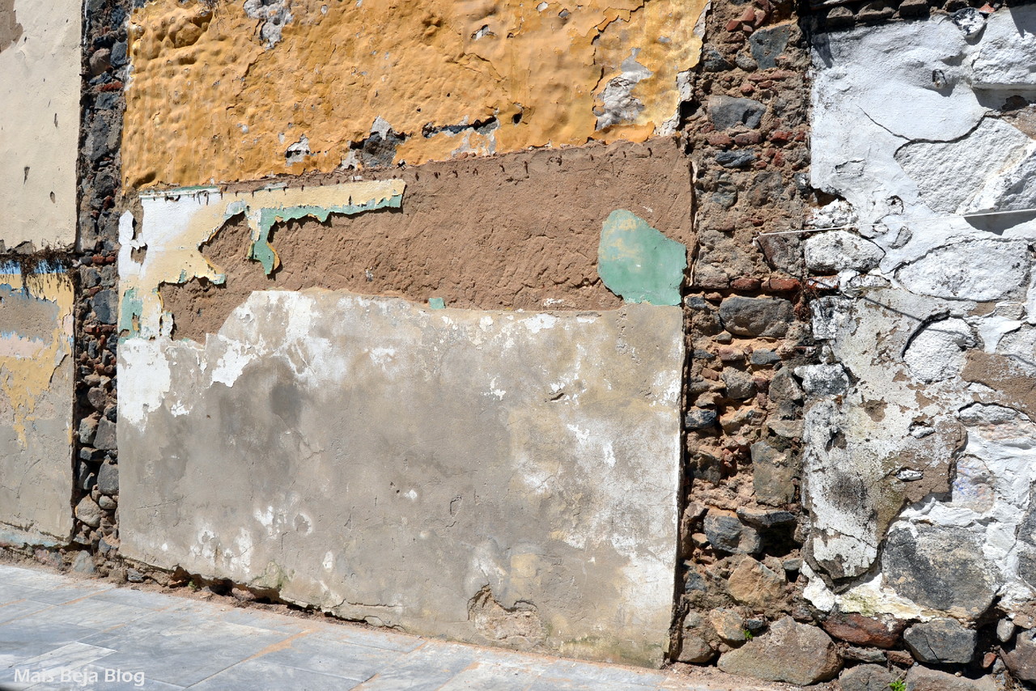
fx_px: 777
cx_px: 518
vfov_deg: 48.0
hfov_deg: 67.4
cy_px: 346
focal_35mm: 27
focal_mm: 18
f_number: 8
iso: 100
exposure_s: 1/400
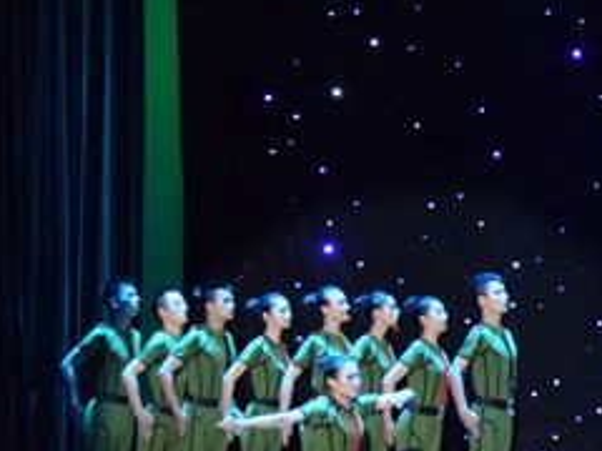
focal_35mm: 150
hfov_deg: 13.0
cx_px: 569
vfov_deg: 9.9
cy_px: 272
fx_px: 2609
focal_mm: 50
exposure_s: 1/200
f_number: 4.5
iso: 6400
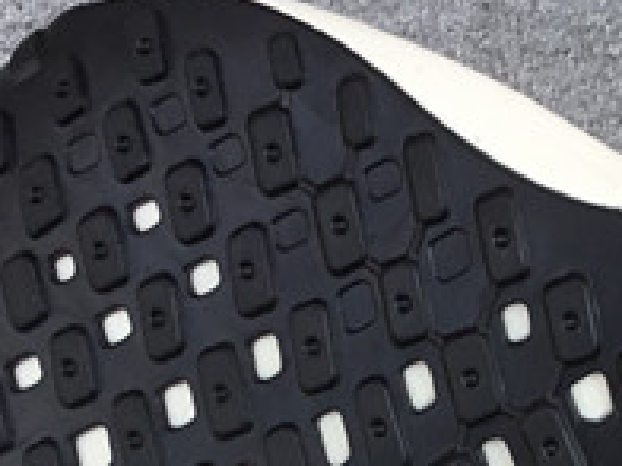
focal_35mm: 142
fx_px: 2552
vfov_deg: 10.1
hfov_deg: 13.6
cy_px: 724
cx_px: 714
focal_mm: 3.3
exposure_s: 1/317
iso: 25
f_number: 2.4
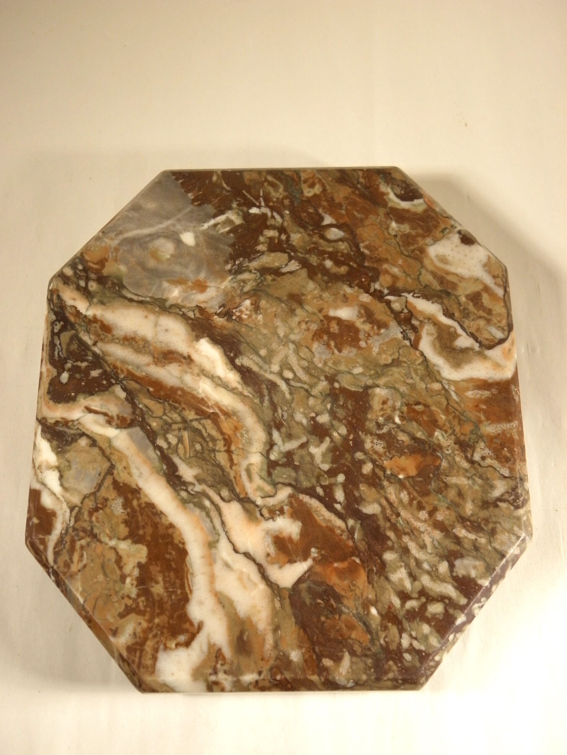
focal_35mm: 41
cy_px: 378
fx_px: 895
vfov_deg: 45.8
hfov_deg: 35.1
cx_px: 284
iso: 125
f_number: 3.8
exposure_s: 1/40
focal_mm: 7.5
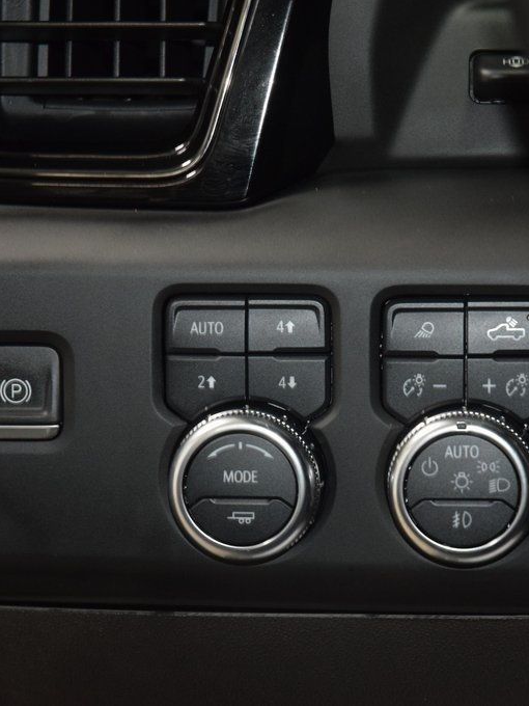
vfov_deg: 13.0
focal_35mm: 152
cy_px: 352
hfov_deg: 9.8
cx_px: 331
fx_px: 3097
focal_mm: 70
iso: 2000
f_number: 4.5
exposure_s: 1/50
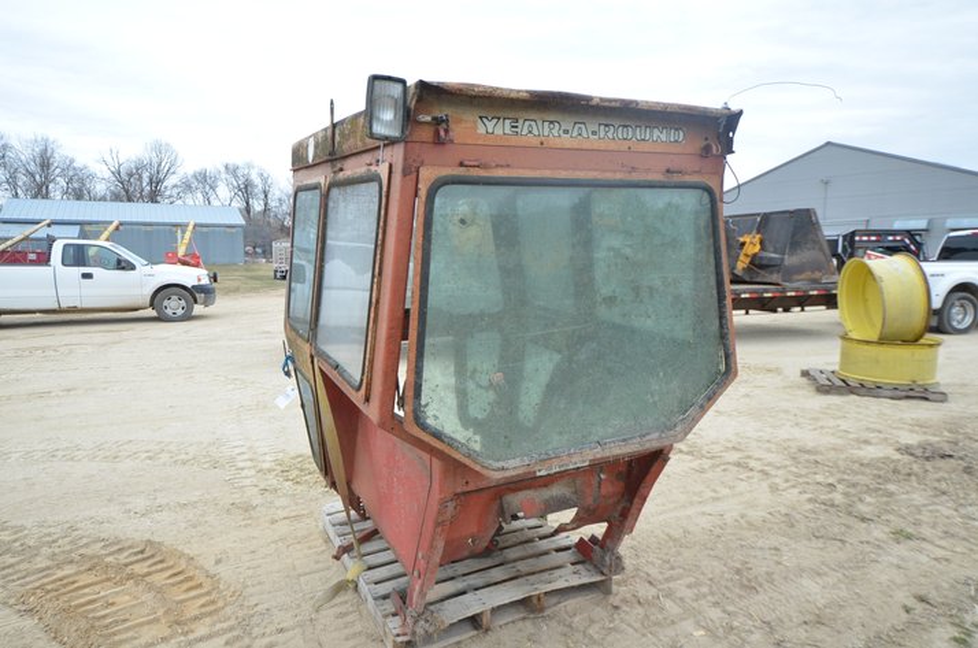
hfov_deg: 77.4
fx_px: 610
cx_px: 489
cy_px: 324
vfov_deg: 55.9
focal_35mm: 22
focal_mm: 15
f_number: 5
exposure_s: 1/100
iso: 200
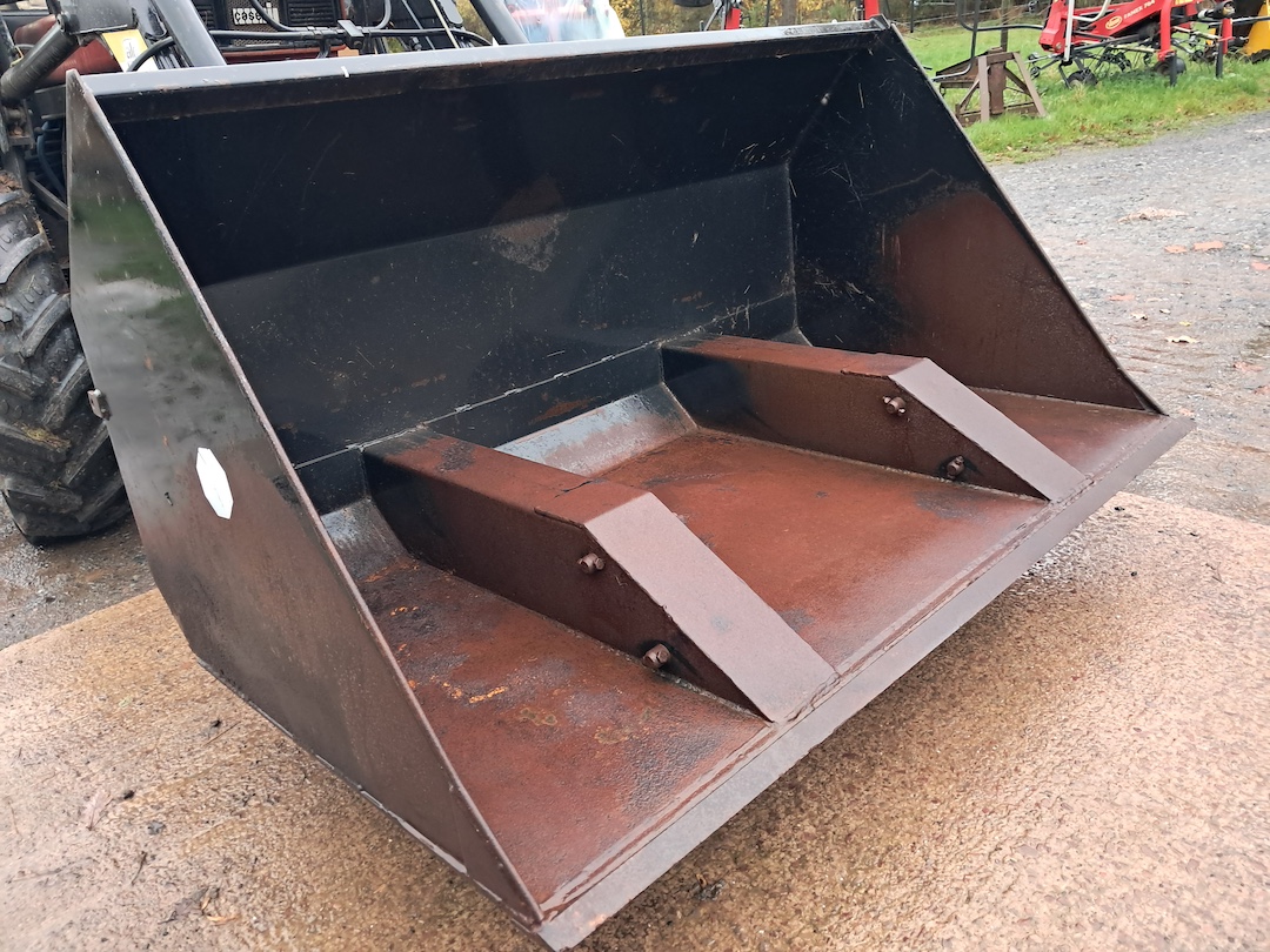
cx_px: 635
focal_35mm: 27
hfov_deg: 65.3
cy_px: 476
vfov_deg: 51.4
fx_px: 991
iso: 500
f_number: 1.8
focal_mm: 4
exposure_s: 1/60
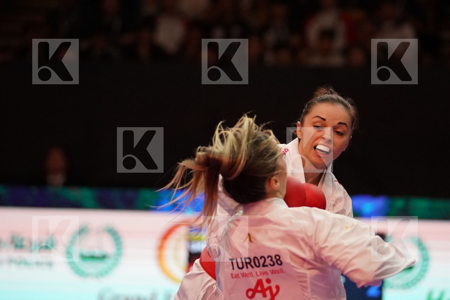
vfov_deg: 6.2
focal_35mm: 222
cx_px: 225
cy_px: 150
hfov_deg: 9.3
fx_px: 2775
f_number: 2.8
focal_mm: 148
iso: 5000
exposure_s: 1/1000
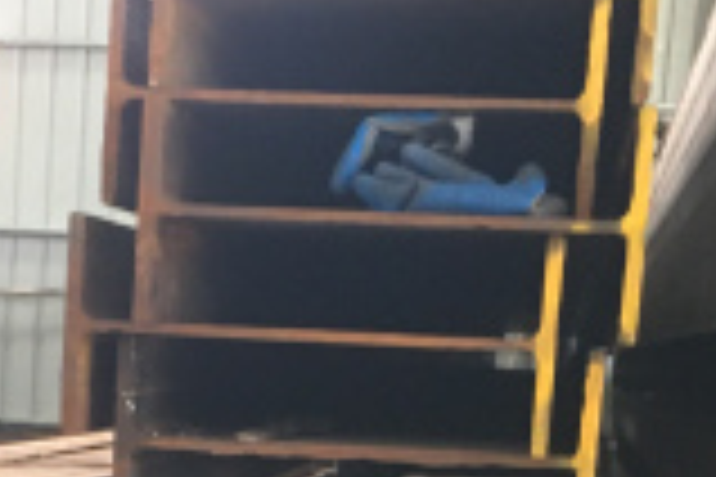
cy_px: 788
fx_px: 2267
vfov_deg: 11.4
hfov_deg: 17.8
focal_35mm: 114
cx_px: 140
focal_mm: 4.15
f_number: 2.2
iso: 160
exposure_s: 1/33
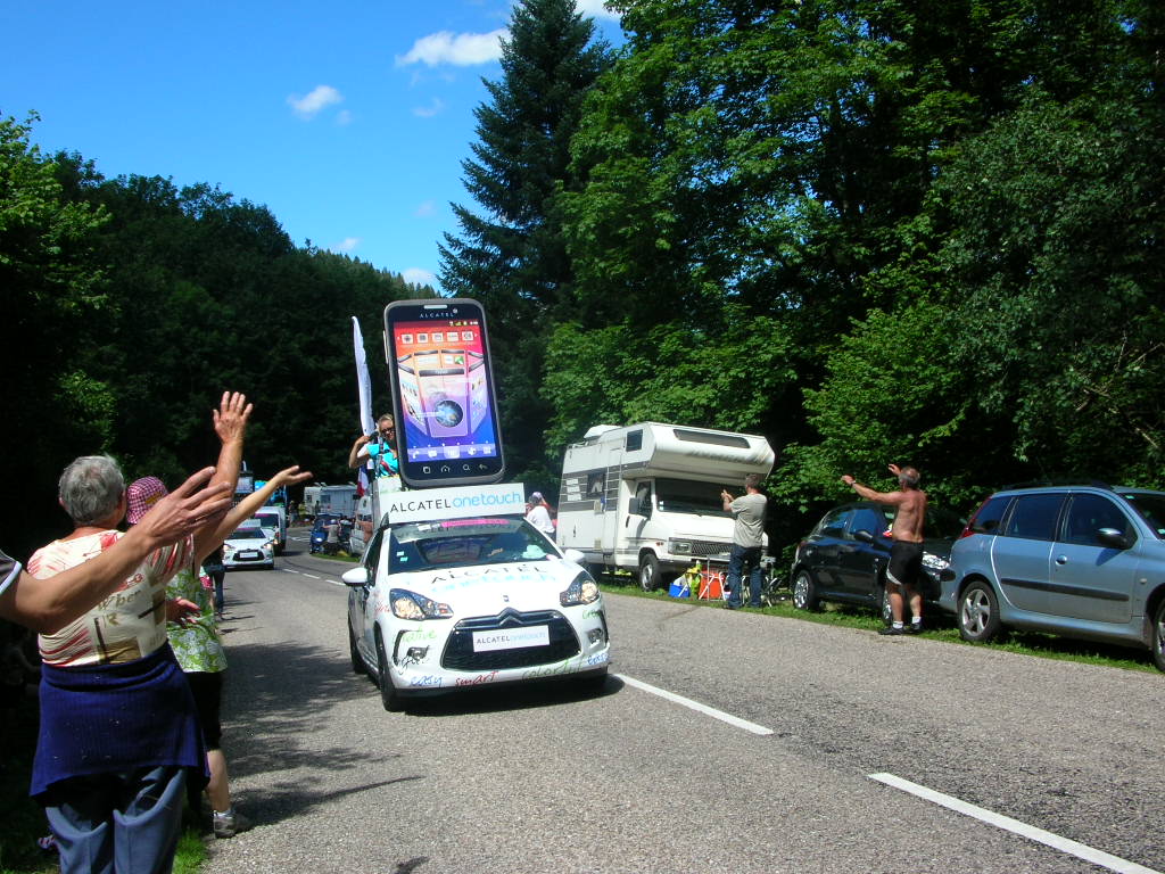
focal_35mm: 35
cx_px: 582
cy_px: 437
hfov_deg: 52.6
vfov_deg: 40.7
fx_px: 1178
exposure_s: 1/235
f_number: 5.6
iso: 50
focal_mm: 5.8
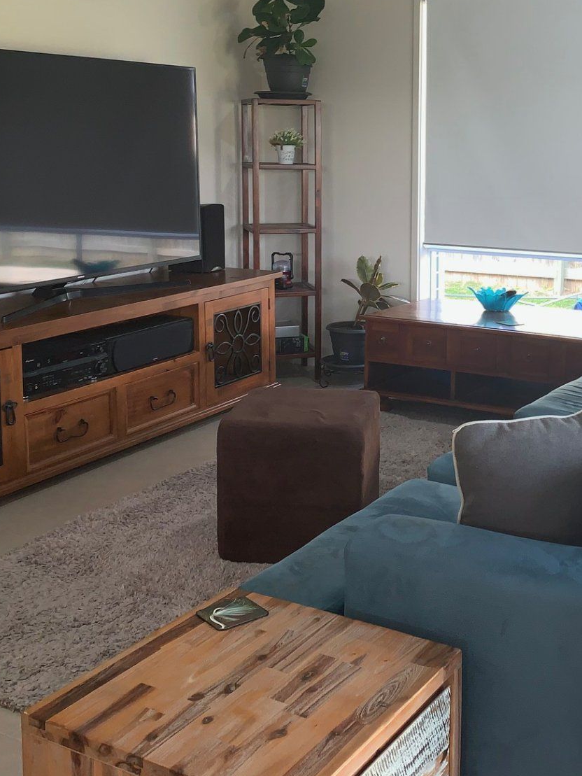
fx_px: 1009
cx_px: 426
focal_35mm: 45
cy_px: 274
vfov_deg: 41.6
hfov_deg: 31.7
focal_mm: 4.25
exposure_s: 1/33
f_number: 1.8
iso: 25
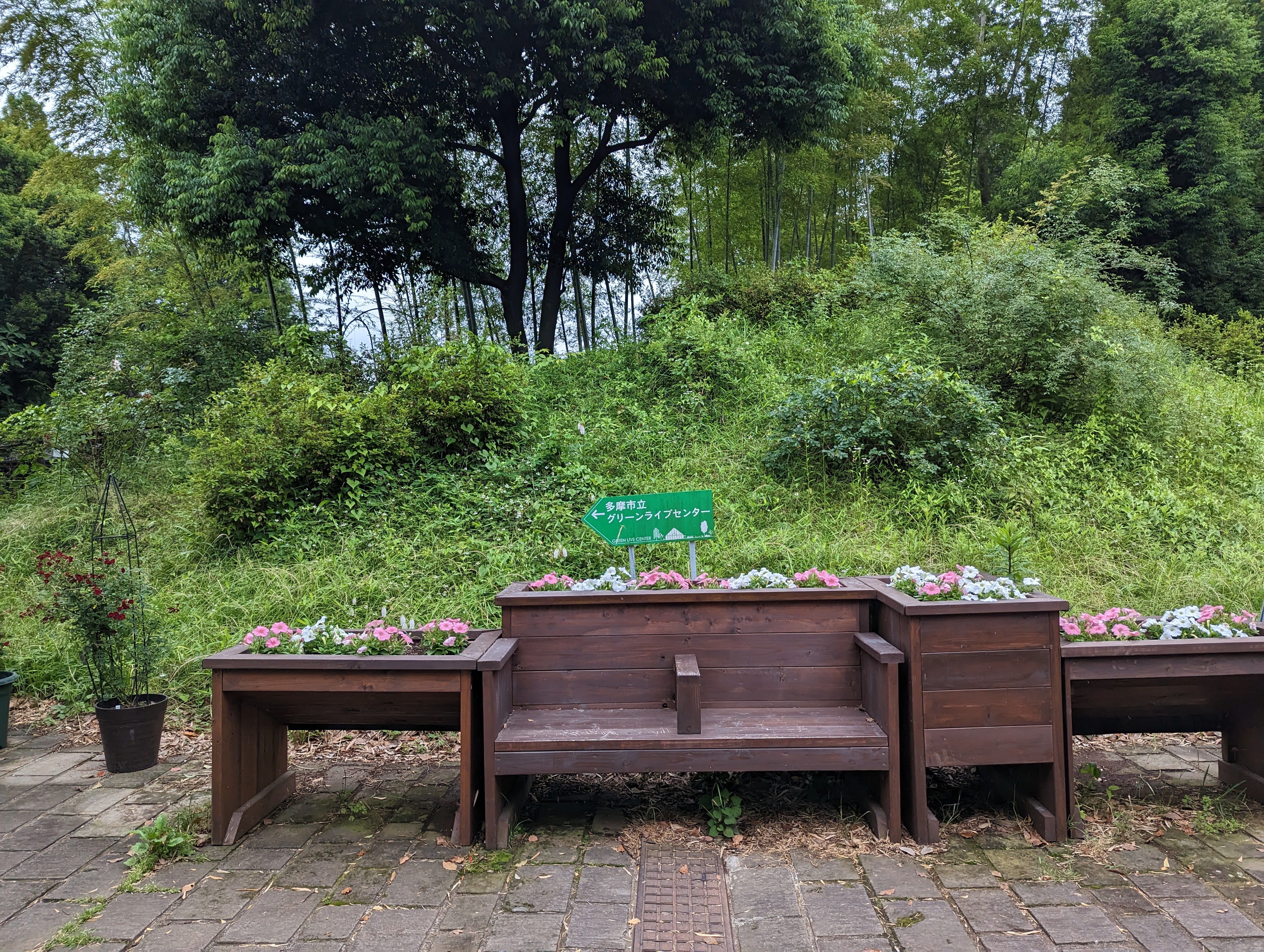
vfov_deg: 56.9
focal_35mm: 24
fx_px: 878
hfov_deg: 71.5
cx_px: 632
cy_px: 476
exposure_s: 1/205
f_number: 1.85
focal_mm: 6.81
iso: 246
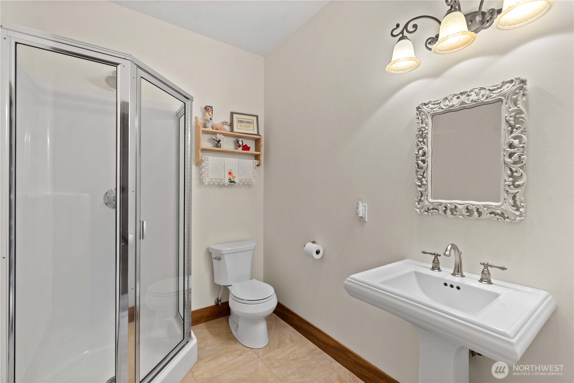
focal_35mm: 15
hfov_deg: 100.4
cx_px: 287
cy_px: 192
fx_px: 239
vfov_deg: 77.4
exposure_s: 1/2.5
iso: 200
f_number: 8
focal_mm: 15
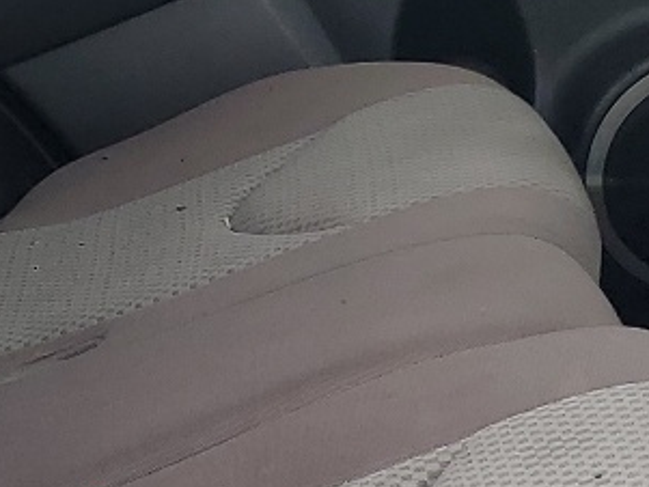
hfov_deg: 14.1
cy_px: 149
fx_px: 2588
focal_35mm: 138
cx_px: 6
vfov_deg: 10.7
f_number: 1.5
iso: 50
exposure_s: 1/208
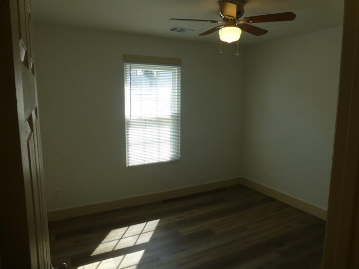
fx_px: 249
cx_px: 180
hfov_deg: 71.6
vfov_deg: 56.8
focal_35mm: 24
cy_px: 134
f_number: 3.5
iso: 100
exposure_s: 1/125
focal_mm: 4.3
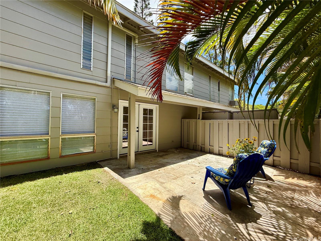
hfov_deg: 102.1
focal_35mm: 14
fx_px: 130
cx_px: 160
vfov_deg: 85.7
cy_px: 120
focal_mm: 2.22
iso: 64
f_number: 2.2
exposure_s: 1/679
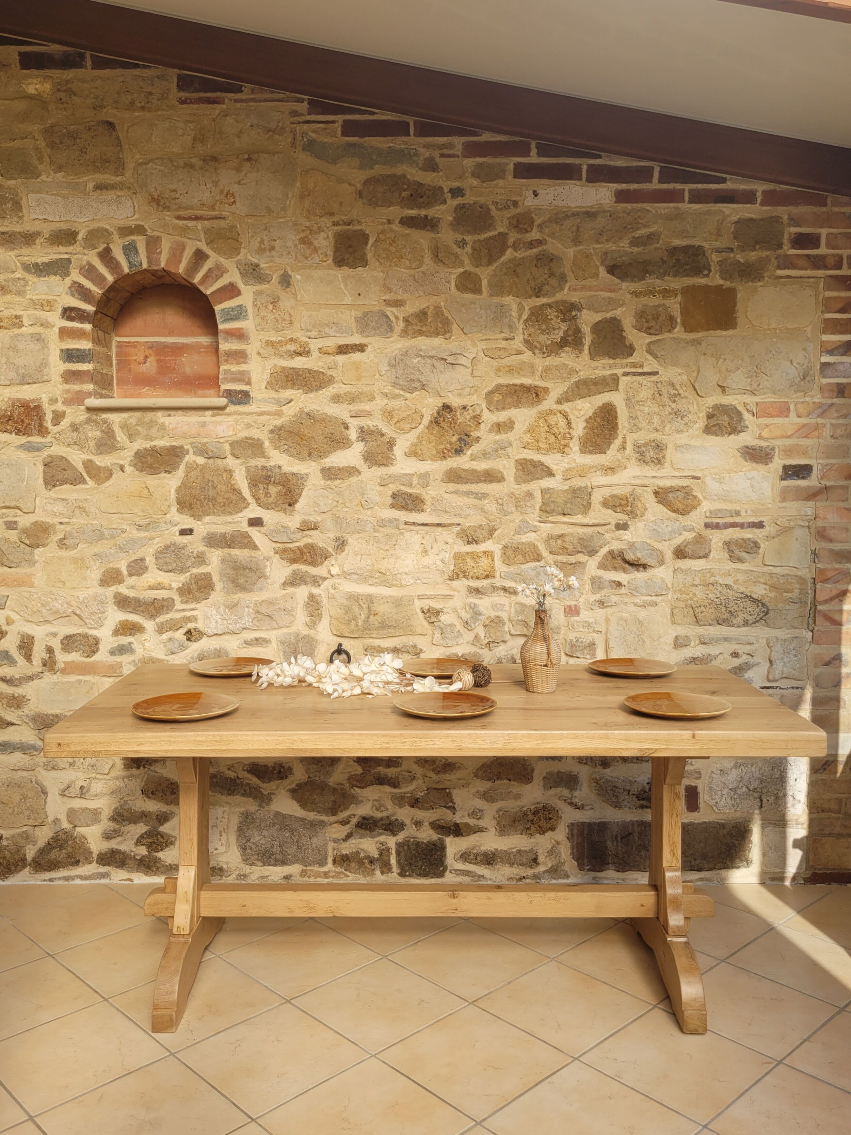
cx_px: 426
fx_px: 852
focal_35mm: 26
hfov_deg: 53.1
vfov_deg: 67.3
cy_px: 568
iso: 40
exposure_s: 1/769
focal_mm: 5.4
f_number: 1.8
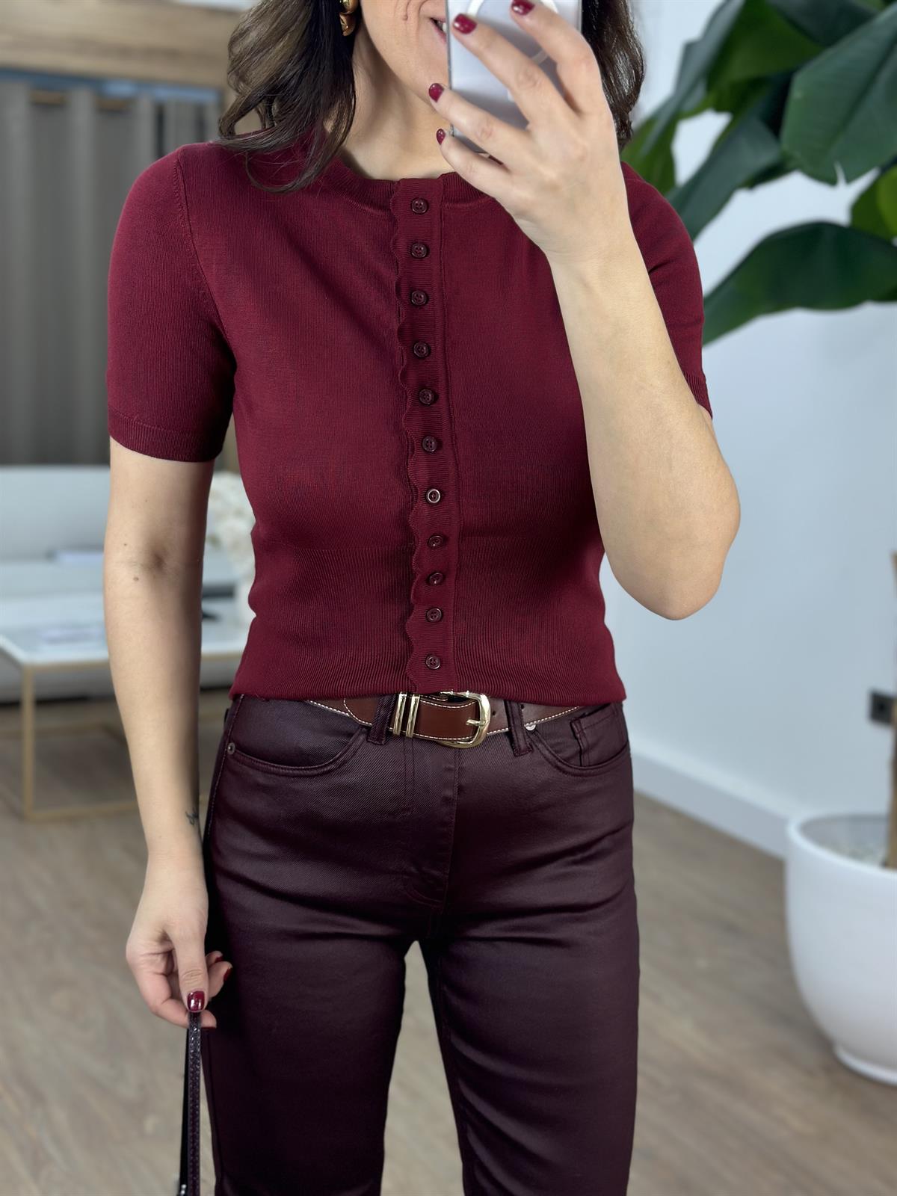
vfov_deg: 39.7
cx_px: 448
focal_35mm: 48
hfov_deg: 30.3
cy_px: 598
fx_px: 1658
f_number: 1.78
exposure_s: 1/100
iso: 125
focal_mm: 6.86
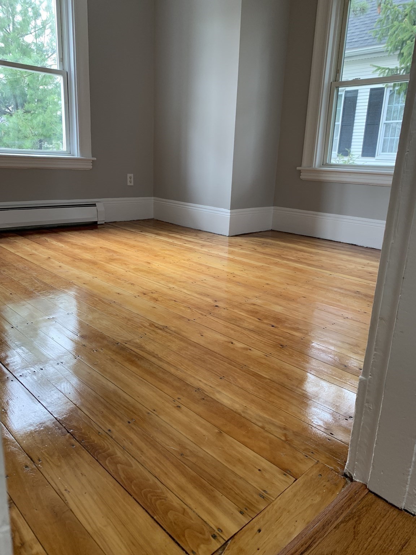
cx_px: 208
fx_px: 417
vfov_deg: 67.3
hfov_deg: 53.1
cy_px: 278
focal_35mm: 26
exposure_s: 1/60
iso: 64
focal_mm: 4.25
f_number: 1.8
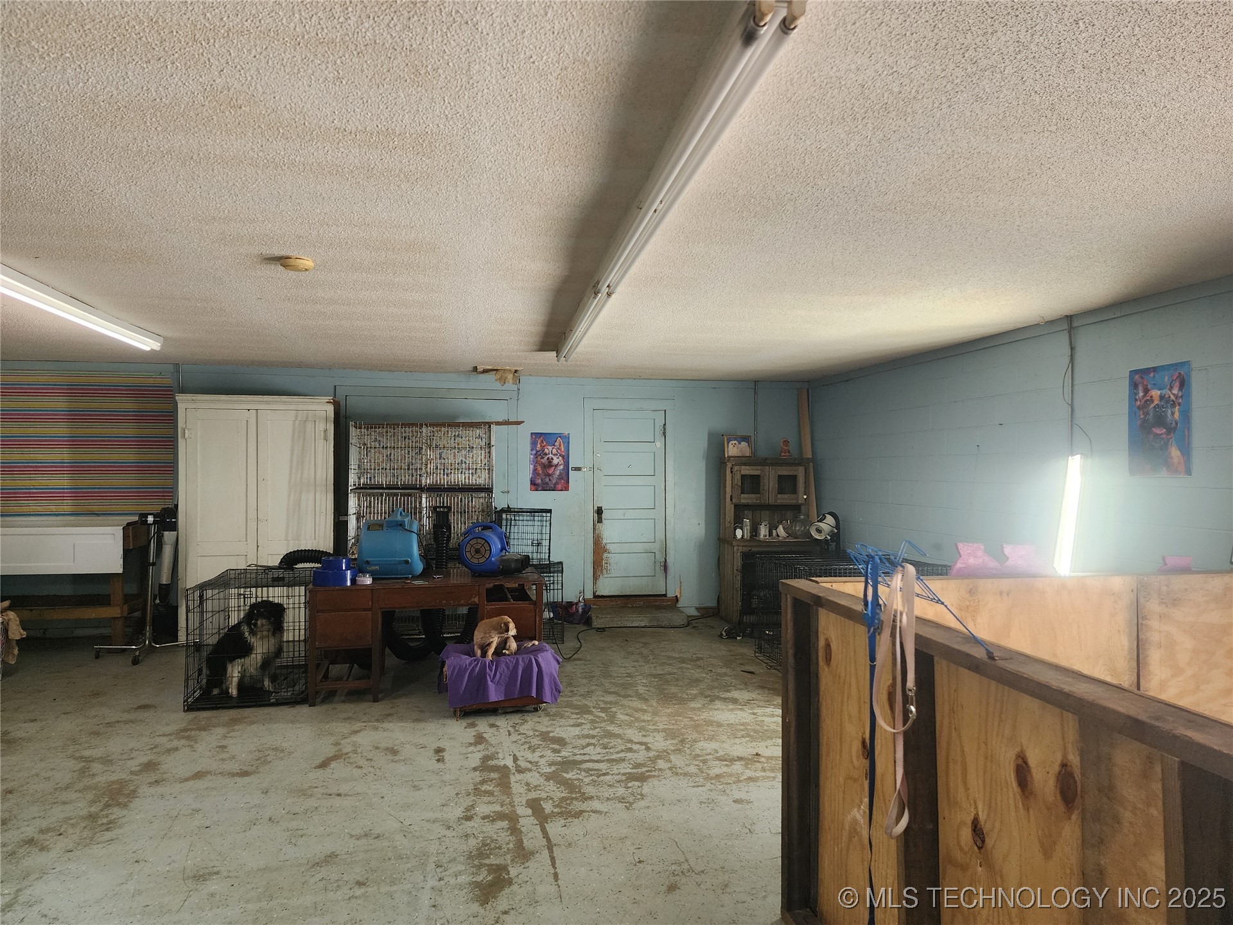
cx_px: 616
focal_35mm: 23
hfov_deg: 73.9
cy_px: 462
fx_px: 819
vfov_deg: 58.9
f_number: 1.8
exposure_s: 1/120
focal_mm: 6.4
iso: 400
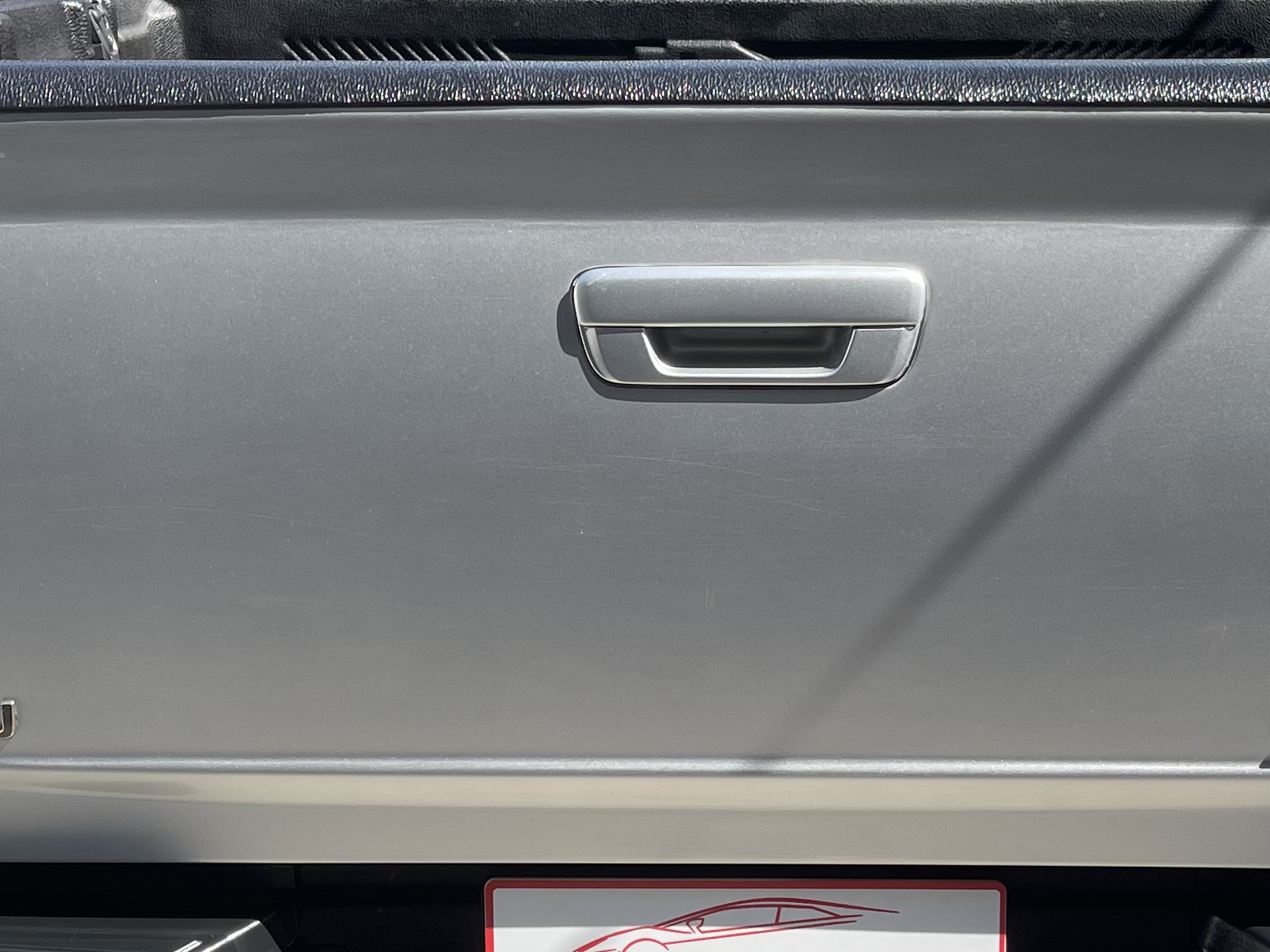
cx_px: 749
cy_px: 426
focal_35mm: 65
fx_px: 2385
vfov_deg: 22.6
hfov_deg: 29.8
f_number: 1.6
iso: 32
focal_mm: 5.1
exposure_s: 1/1475
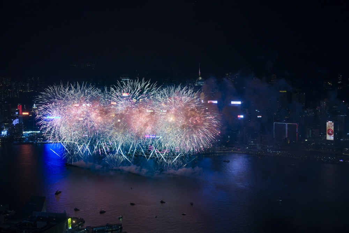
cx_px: 174
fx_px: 601
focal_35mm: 62
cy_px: 116
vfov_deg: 21.9
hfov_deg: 32.4
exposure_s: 1/15
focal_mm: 41.4
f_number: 2.8
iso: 800
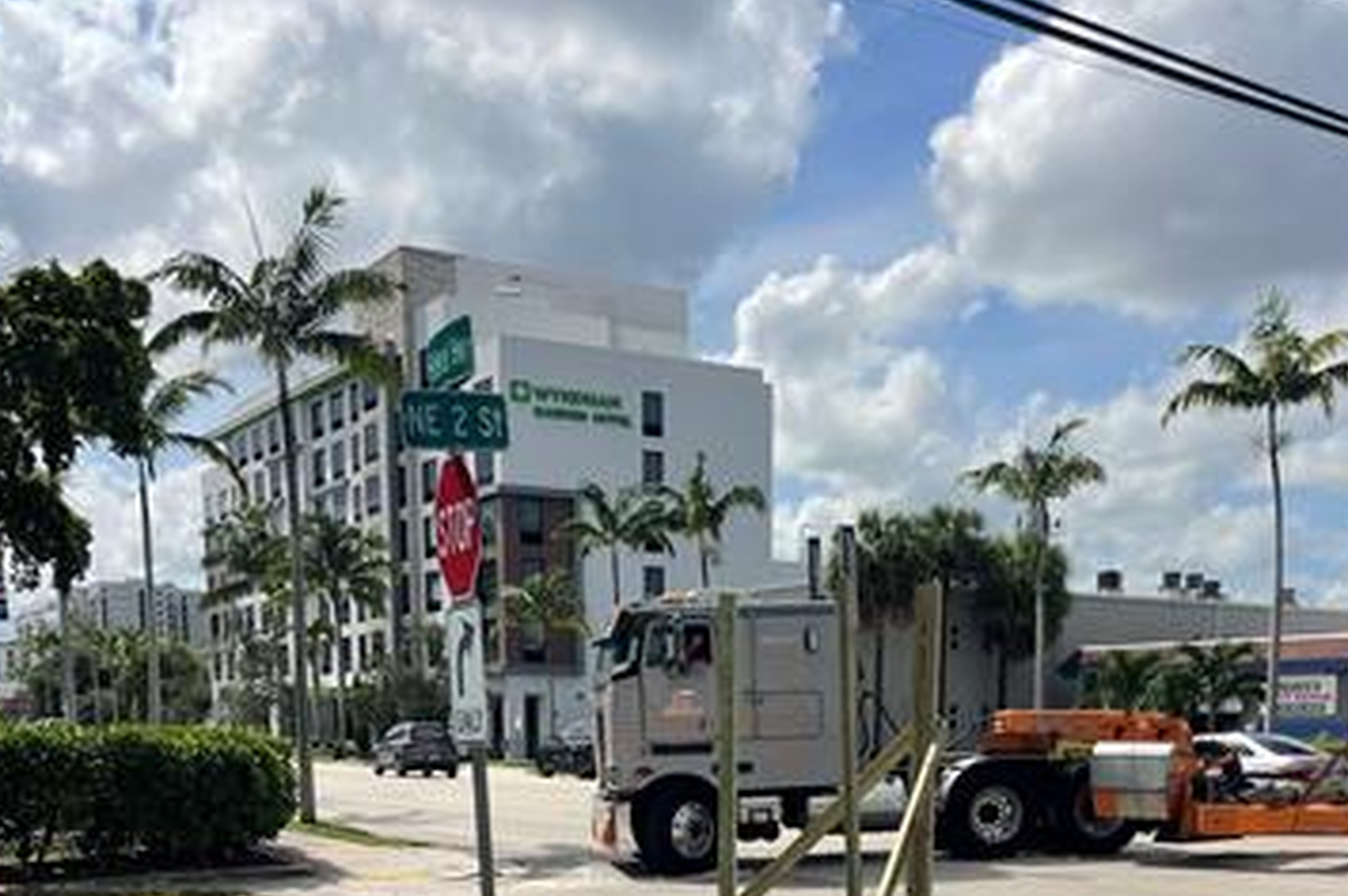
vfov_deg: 27.7
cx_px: 797
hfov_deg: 44.3
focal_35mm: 44
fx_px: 1646
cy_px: 999
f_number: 1.6
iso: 32
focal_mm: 5.1
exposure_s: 1/4902
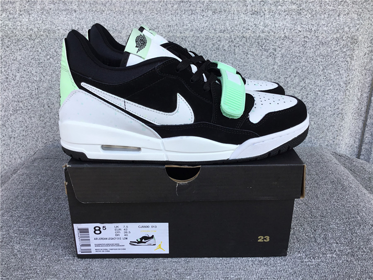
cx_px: 186
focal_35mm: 31
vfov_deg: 45.4
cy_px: 140
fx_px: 334
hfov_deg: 58.4
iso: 25
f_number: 2.4
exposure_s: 1/233
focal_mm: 3.3
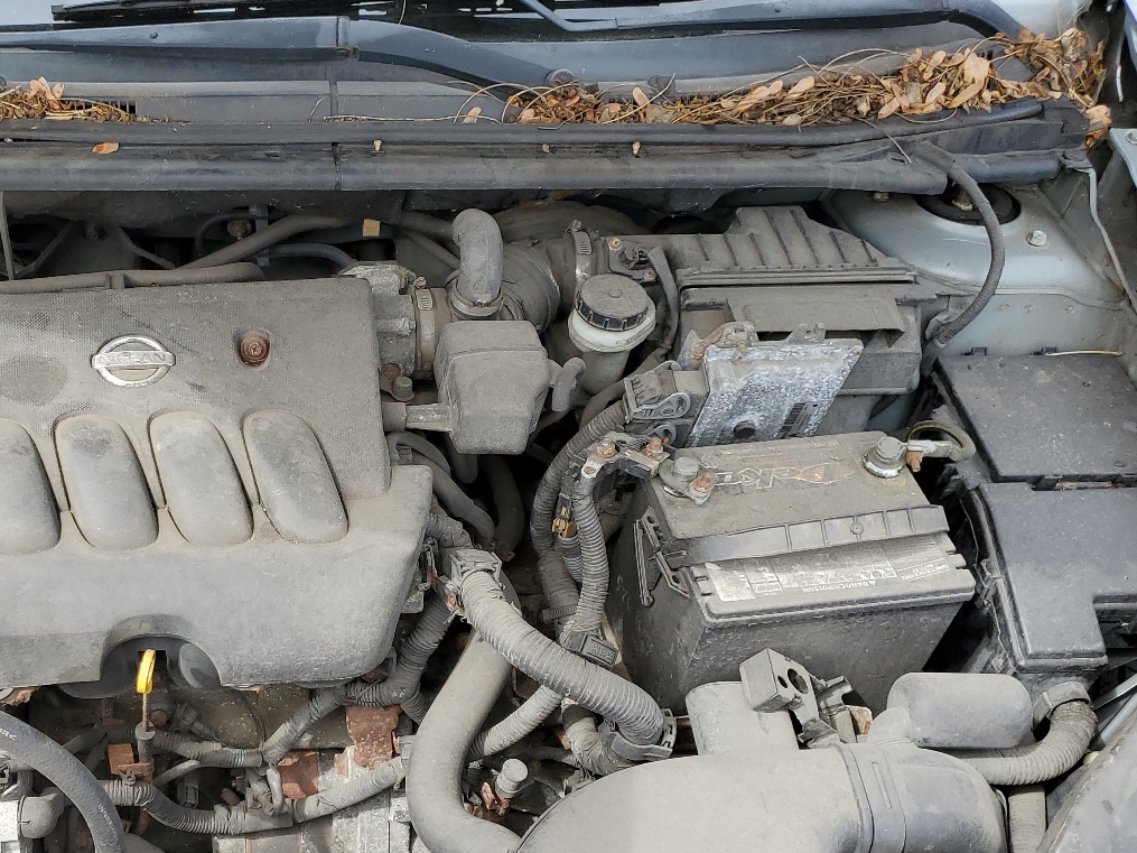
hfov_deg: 44.4
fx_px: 1347
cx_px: 299
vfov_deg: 34.7
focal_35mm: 41
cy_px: 580
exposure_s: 1/769
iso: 50
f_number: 1.5
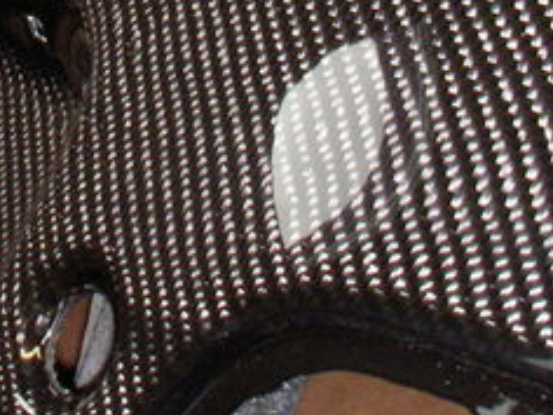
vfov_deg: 13.0
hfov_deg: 17.5
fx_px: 1773
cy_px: -101
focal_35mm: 111
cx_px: 84
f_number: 5.6
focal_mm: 6.3
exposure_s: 1/30
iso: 300
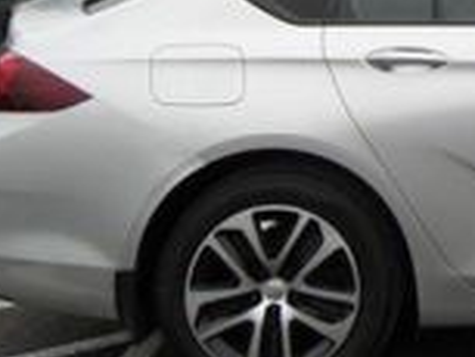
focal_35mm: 110
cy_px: -276
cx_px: 758
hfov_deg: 16.0
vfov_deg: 12.4
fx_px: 1511
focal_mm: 5
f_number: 3.4
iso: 80
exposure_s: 1/500
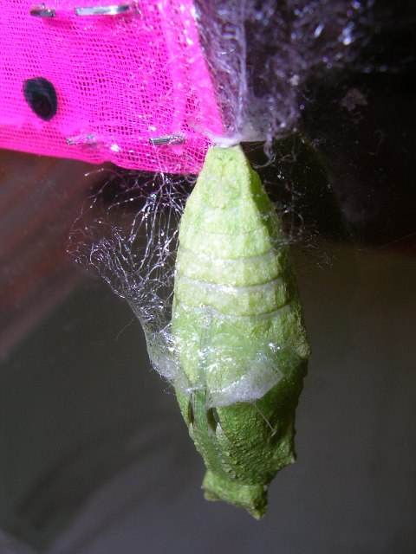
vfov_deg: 49.0
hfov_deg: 37.7
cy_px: 277
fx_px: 609
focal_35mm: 38
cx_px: 208
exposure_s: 1/60.1
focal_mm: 5.8
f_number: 5.6
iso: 50
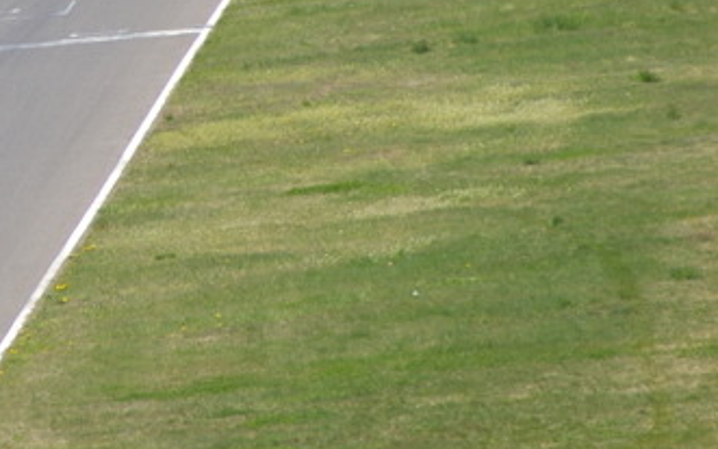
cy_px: 0
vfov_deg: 1.1
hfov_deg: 1.8
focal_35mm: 1181
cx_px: -22
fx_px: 23114
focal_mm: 250
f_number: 8
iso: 200
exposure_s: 1/350
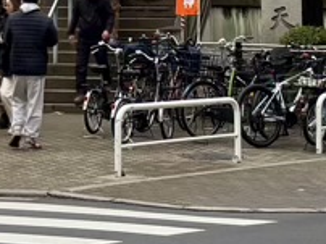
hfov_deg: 19.3
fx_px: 847
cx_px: -152
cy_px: -100
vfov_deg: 15.4
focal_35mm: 90
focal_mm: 5.96
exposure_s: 1/851
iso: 50
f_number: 1.6
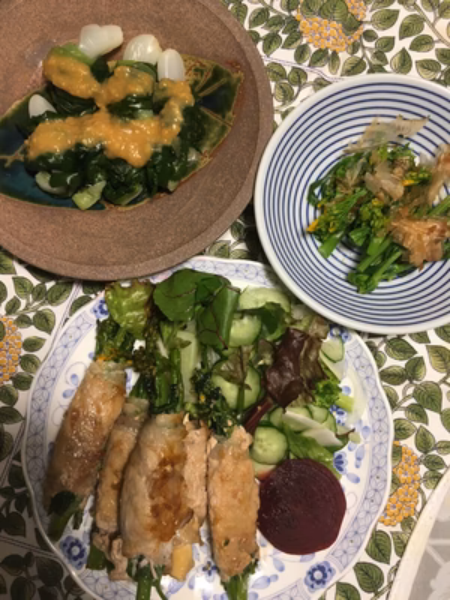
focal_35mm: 29
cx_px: 225
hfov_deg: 48.2
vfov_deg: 61.7
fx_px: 503
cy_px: 300
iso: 100
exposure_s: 1/30
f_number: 2.2
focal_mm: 4.15
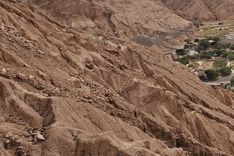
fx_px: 370
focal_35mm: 57
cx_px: 269
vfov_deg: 23.3
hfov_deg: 30.6
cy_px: 20
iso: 10
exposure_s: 1/1623
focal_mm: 6.3
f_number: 1.7
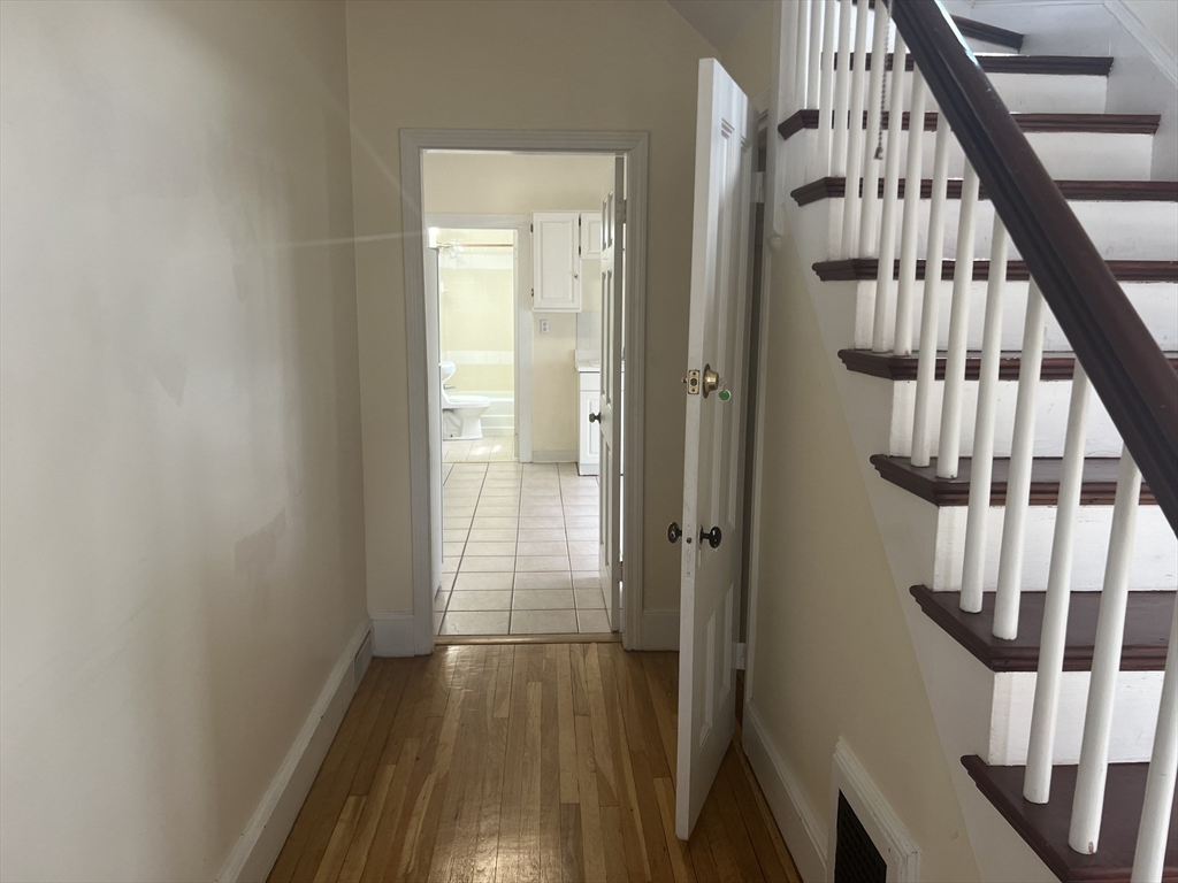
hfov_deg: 67.3
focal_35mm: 26
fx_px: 885
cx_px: 589
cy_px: 442
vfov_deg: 53.1
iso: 100
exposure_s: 1/121
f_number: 1.5
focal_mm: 5.7
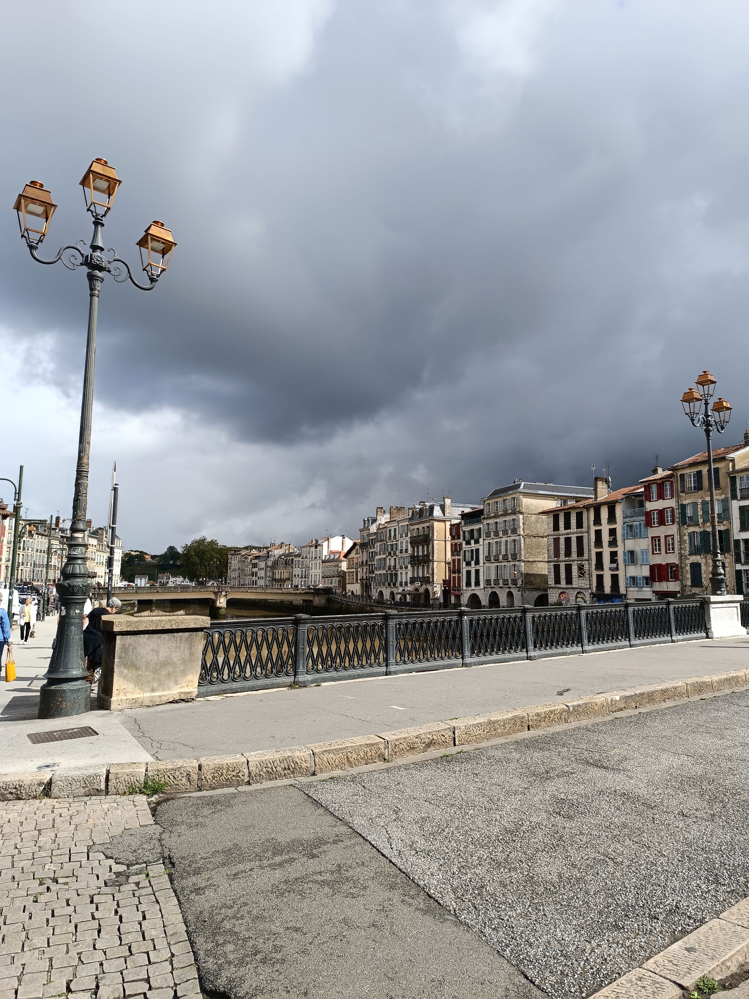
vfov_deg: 71.6
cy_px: 500
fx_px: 692
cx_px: 374
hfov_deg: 56.8
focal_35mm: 24
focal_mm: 6.14
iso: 51
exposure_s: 1/551
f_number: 1.65
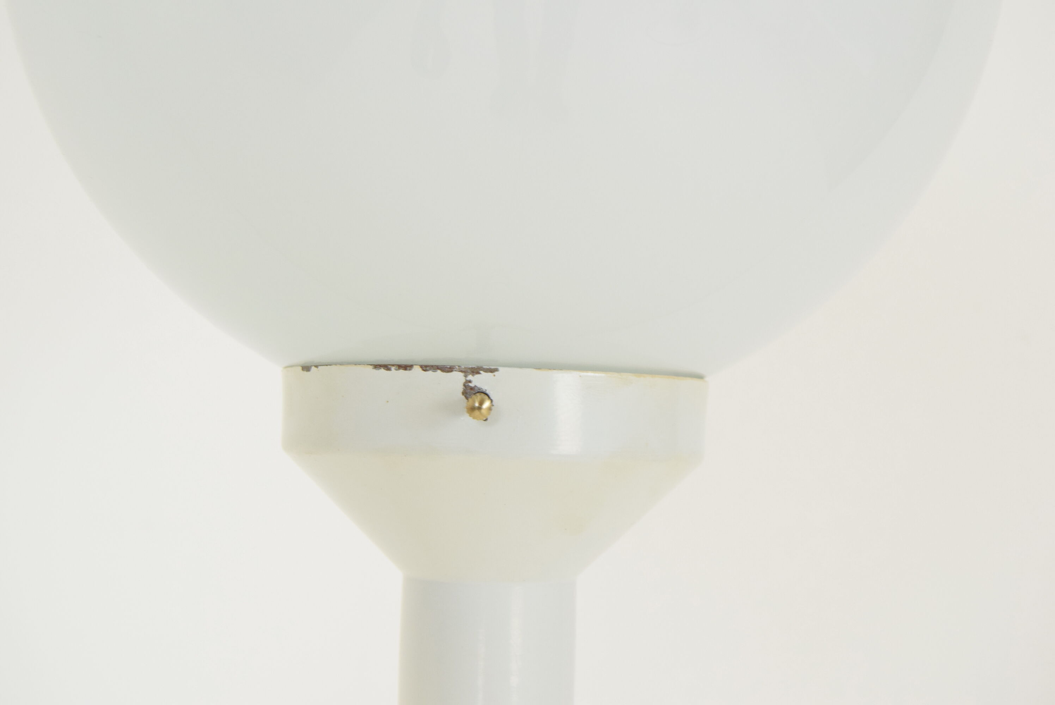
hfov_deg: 37.8
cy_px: 352
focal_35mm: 52
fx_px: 1540
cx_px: 528
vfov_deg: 25.8
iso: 1600
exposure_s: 1/200
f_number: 7.1
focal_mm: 35
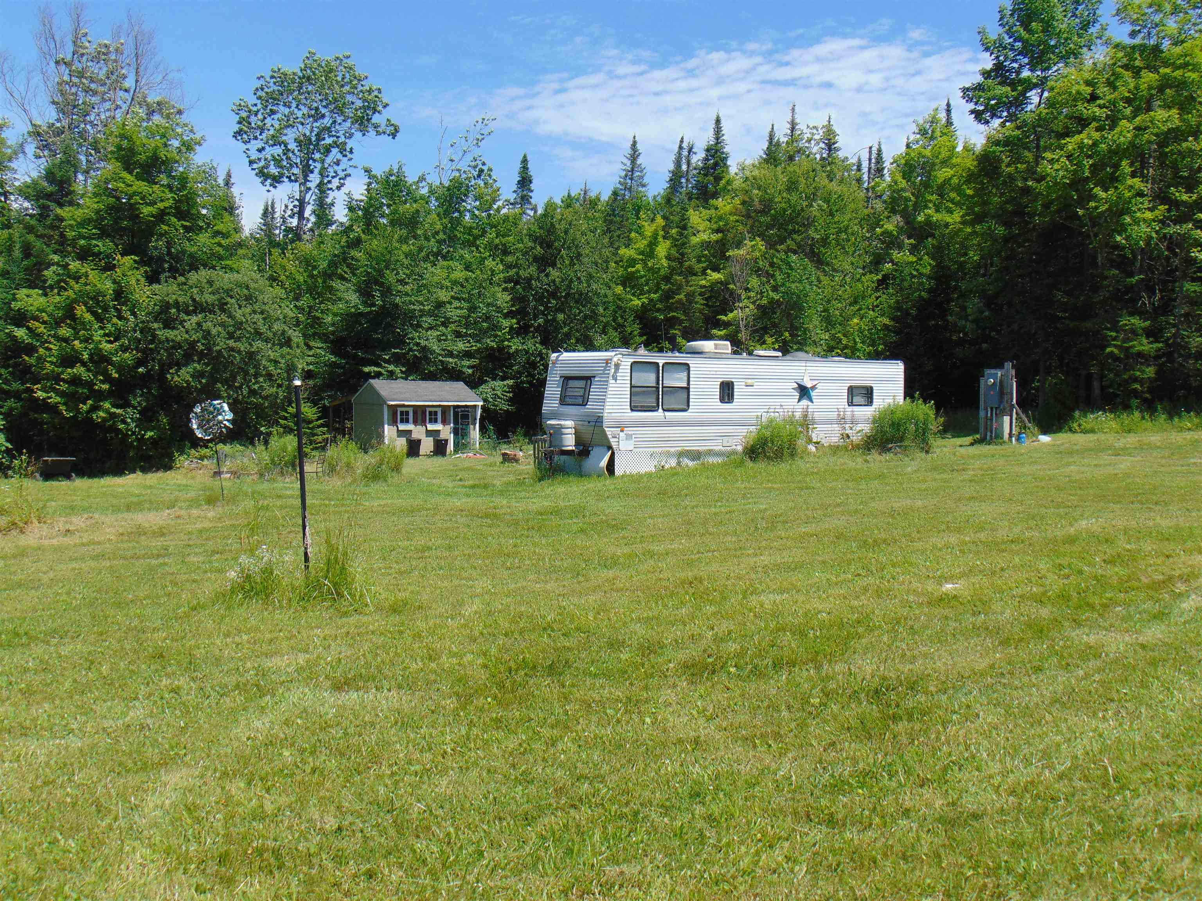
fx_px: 1215
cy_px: 450
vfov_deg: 40.7
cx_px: 601
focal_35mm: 35
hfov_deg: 52.6
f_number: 8.3
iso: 80
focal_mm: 6.3
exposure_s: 1/160
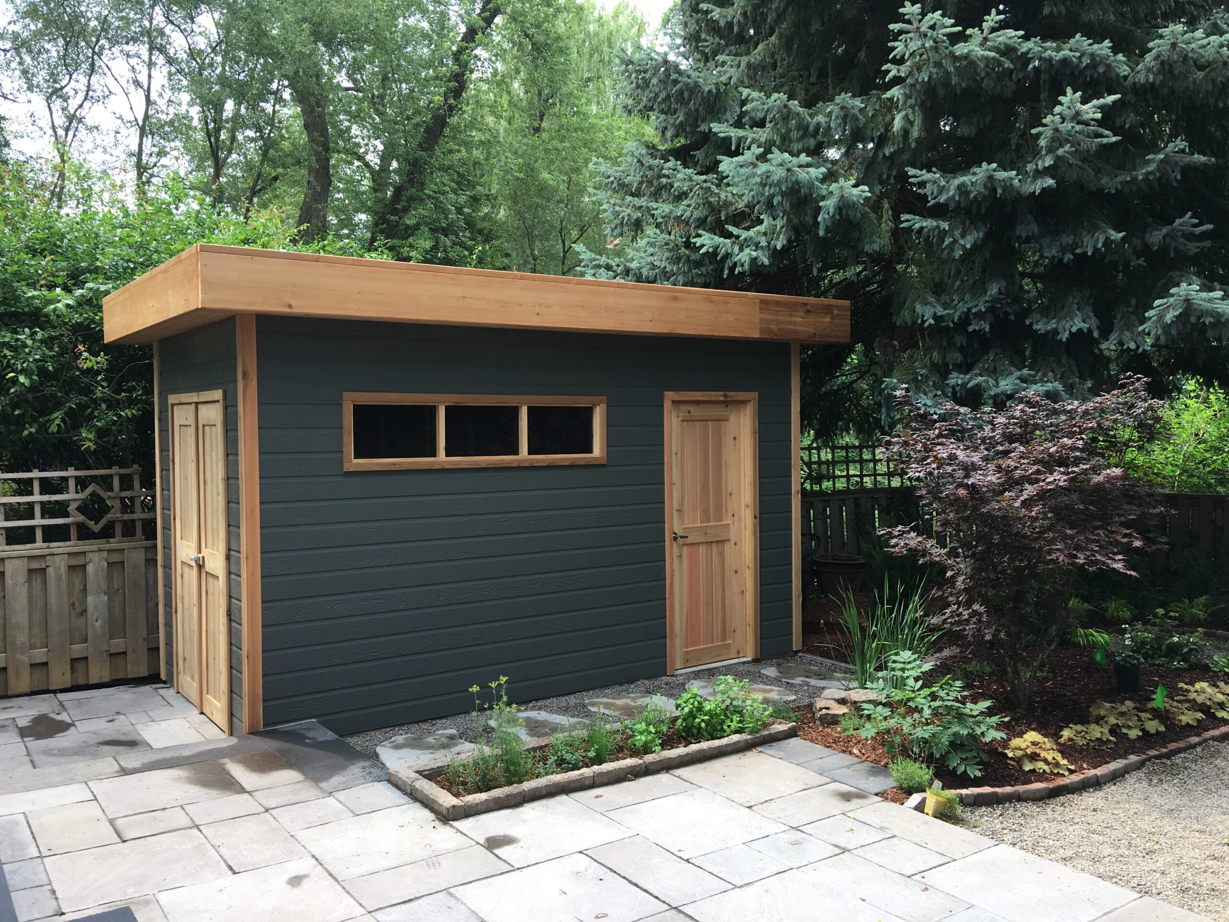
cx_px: 614
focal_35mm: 29
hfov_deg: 61.7
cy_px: 461
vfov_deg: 48.2
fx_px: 1030
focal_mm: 4.15
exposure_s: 1/160
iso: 25
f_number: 2.2
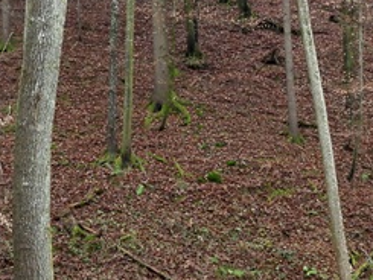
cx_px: 111
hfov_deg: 24.5
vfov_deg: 18.6
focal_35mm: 79
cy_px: 196
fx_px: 852
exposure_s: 1/30
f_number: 2.8
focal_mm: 4.3
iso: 140
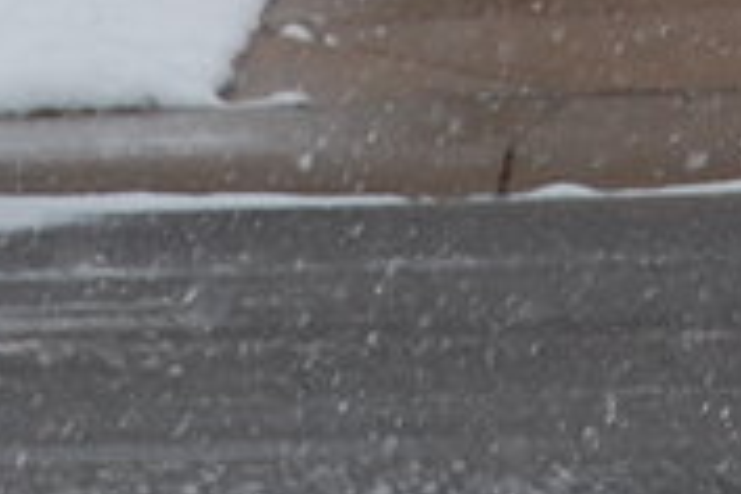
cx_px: 230
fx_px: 9815
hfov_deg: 4.3
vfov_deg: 2.9
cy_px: 1283
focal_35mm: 477
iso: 200
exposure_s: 1/200
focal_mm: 55
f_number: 8
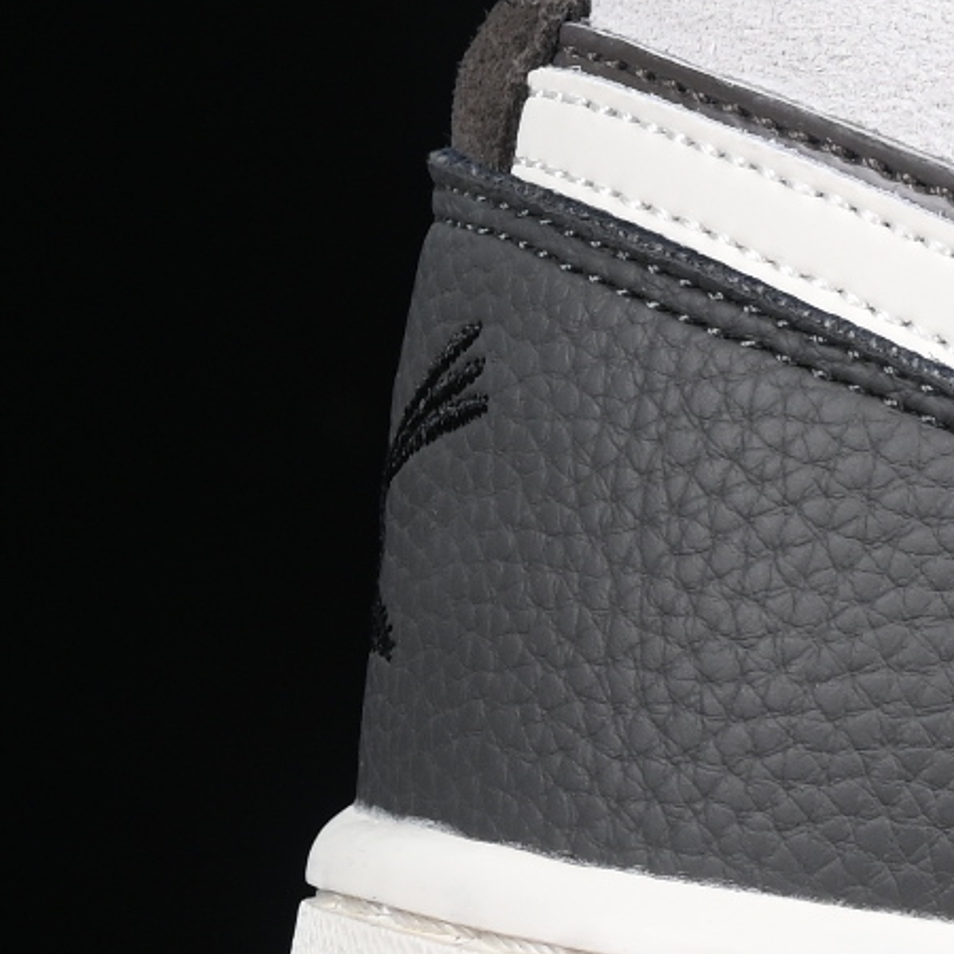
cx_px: 2404
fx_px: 12285
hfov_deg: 4.3
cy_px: 242
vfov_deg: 4.4
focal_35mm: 394
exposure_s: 1/80
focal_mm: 50
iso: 160
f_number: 7.1
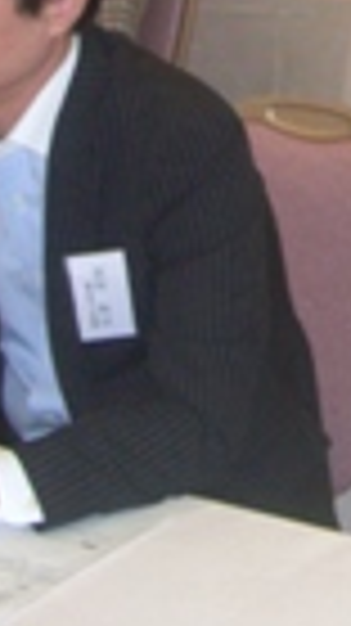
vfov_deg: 15.7
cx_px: 477
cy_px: -68
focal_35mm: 133
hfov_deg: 8.9
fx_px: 2205
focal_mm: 7.9
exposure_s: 1/60
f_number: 2.8
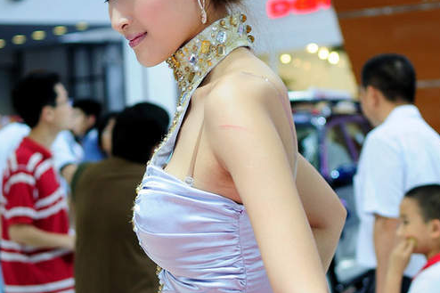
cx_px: 257
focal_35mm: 96
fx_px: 1172
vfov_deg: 14.2
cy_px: 214
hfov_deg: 21.2
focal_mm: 35
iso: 400
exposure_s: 1/160
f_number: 2.8
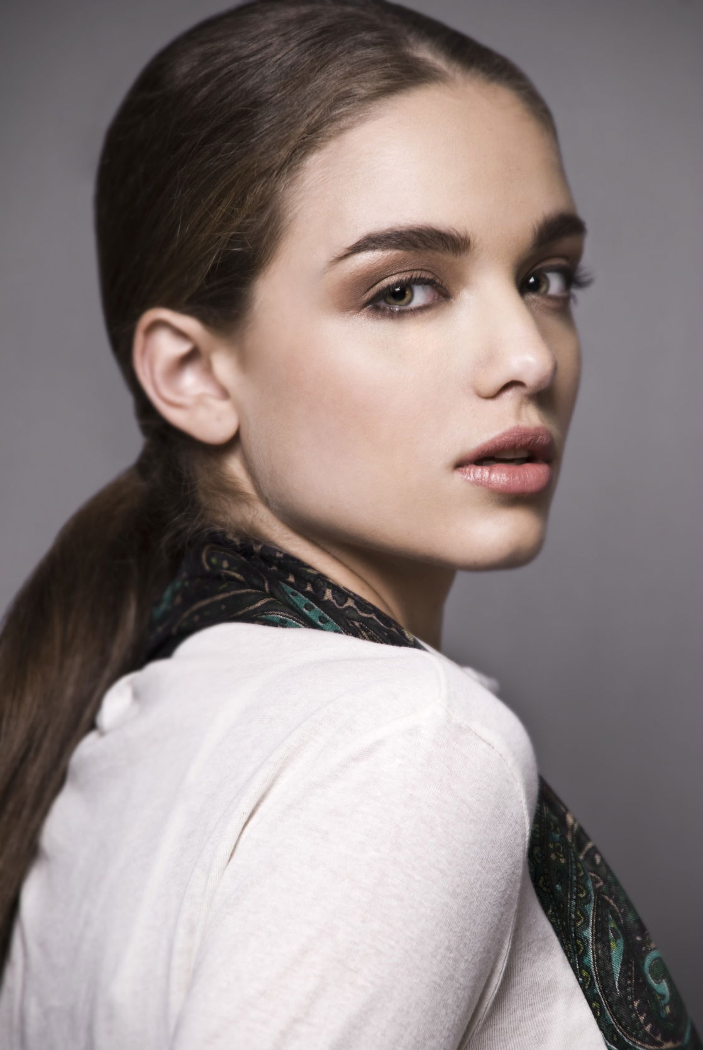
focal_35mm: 300
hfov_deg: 4.6
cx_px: 352
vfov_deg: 6.9
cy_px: 525
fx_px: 8761
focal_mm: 200
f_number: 7.1
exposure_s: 1/100
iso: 100
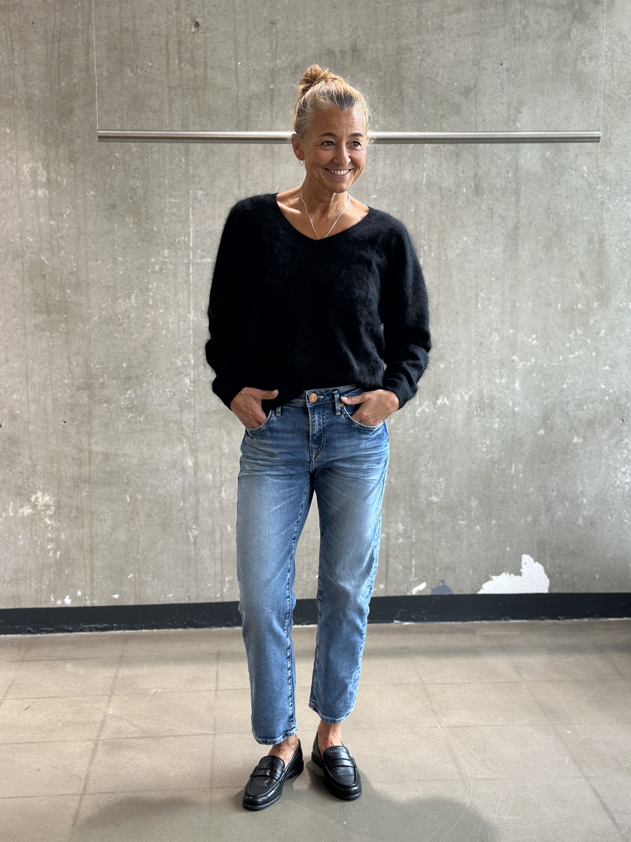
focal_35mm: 48
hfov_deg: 30.3
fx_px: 1167
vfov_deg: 39.7
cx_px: 316
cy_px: 421
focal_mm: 6.86
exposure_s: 1/100
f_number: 1.78
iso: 100
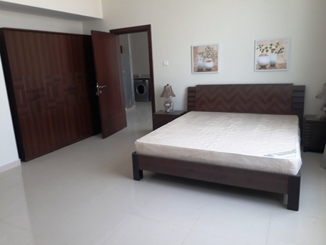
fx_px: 254
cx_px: 163
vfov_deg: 51.4
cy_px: 122
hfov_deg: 65.3
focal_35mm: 27
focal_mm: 3.6
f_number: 1.9
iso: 50
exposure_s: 1/33
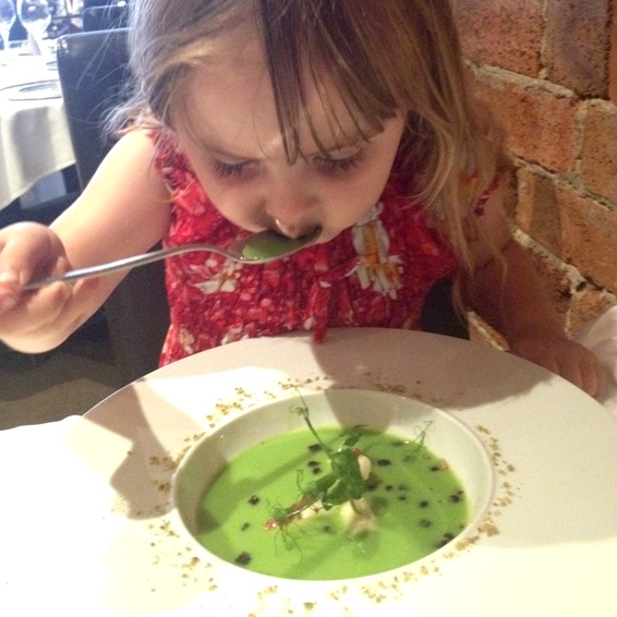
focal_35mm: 42
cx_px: 306
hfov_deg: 40.0
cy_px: 241
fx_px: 847
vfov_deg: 39.8
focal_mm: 4.28
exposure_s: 1/15
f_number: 2.4
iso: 800
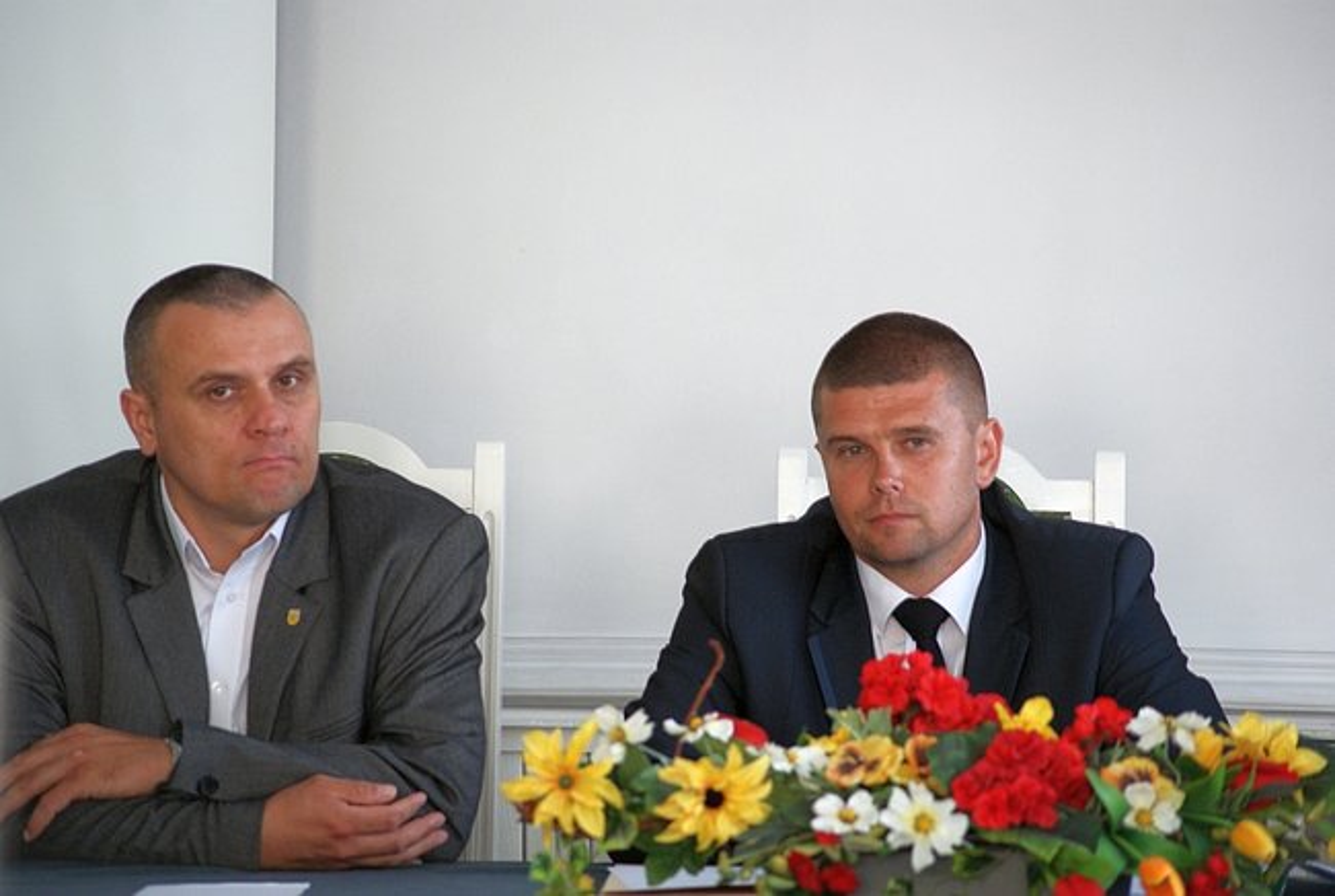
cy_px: 448
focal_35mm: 202
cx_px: 668
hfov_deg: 10.1
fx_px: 7523
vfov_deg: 6.8
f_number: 4.5
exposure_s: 1/25
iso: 400
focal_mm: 135
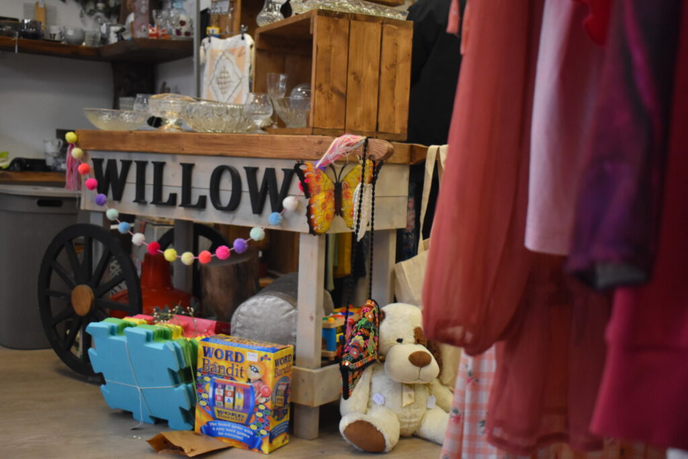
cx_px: 344
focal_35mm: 45
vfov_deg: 29.9
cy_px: 230
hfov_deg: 43.6
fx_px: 860
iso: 1600
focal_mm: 30
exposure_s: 1/125
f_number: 4.2
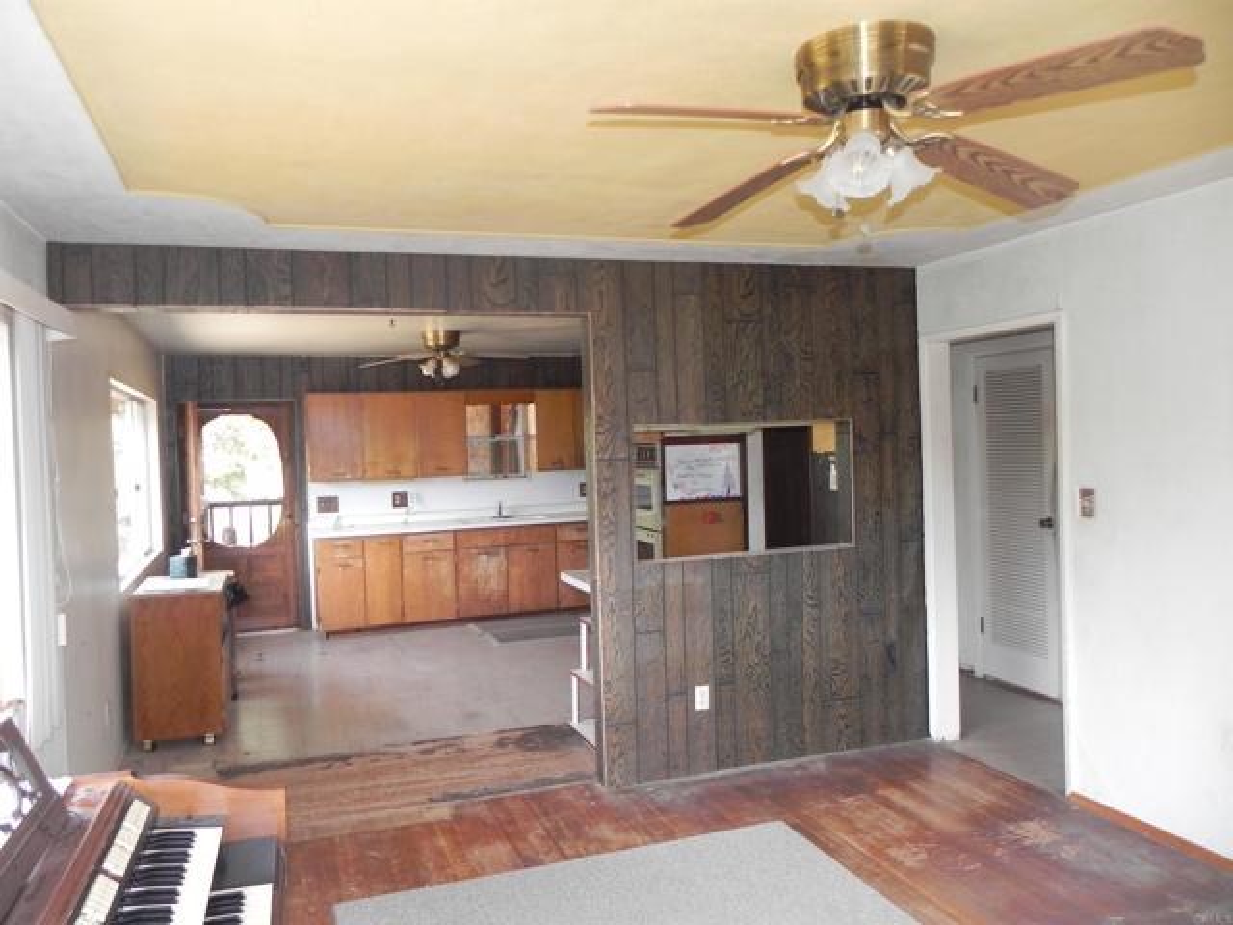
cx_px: 616
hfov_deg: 67.3
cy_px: 462
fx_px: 926
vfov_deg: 53.1
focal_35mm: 26
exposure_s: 1/66.6
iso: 160
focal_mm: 4.6
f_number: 2.8
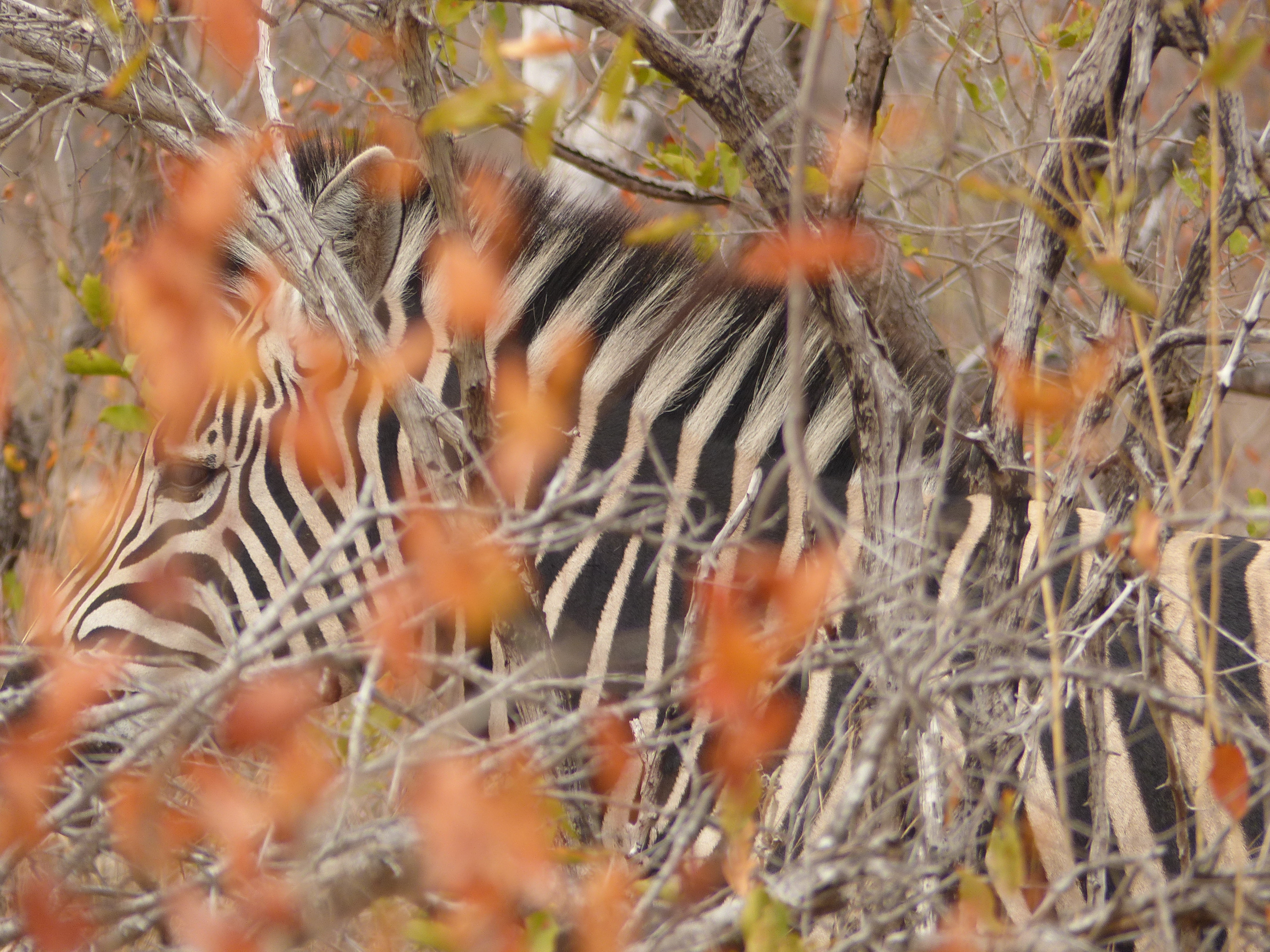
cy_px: 476
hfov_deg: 3.3
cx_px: 635
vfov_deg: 2.5
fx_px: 22013
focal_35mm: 600
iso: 100
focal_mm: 108
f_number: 3.2
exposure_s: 1/160
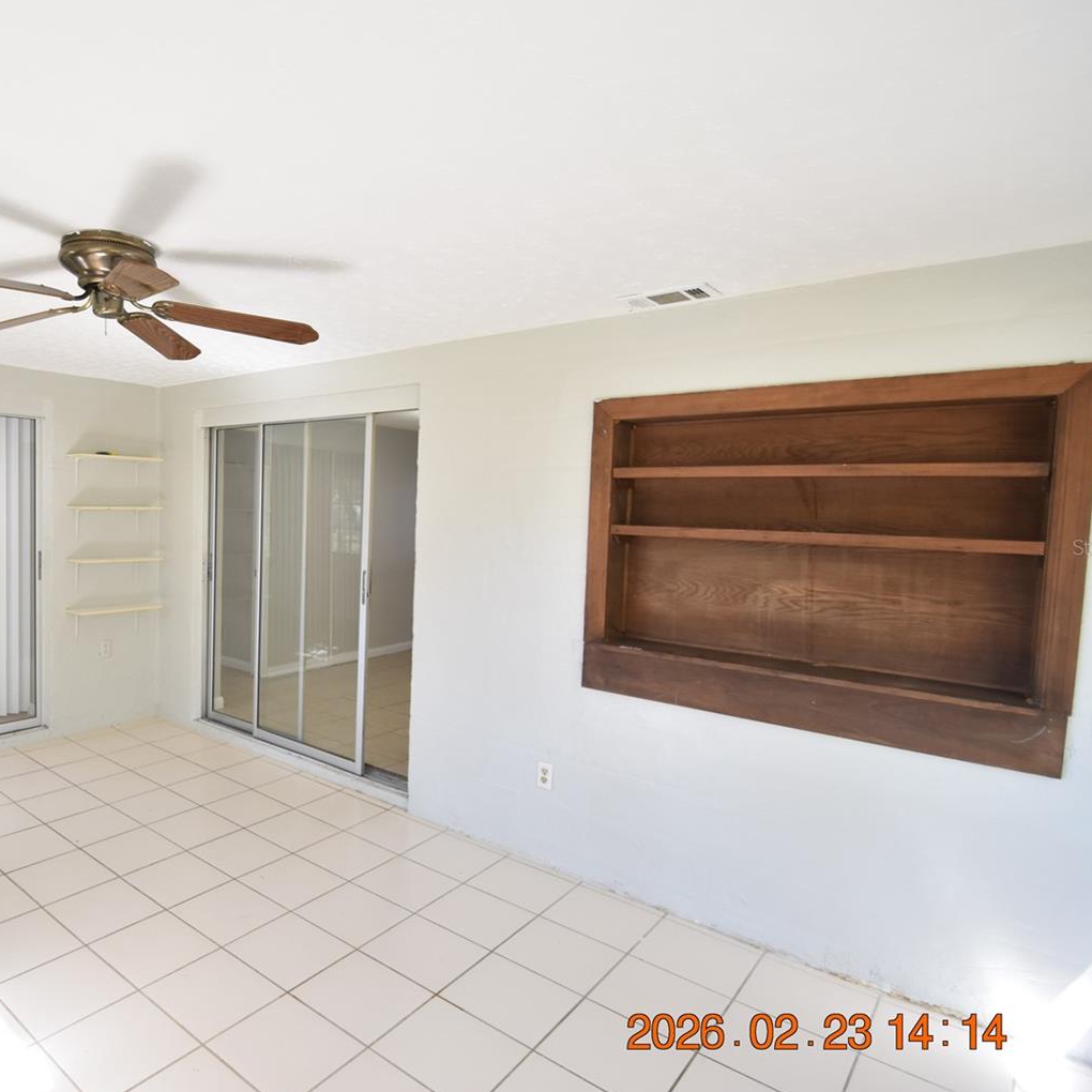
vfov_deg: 74.8
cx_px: 312
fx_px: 714
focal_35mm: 20
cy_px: 547
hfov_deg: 71.1
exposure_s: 1/125
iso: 800
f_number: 3.5
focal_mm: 10
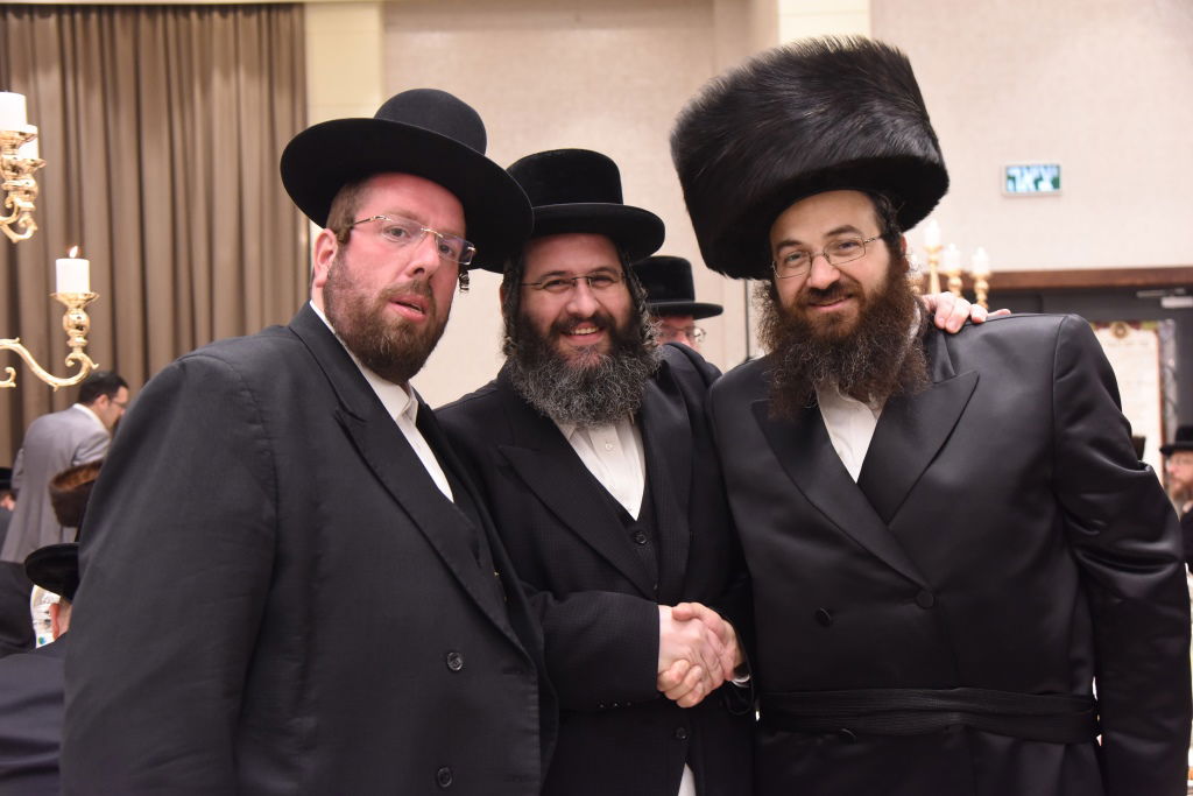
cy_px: 398
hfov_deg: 48.5
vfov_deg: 33.4
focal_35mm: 40
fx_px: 1326
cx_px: 596
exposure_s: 1/100
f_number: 5
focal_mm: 40
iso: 2500
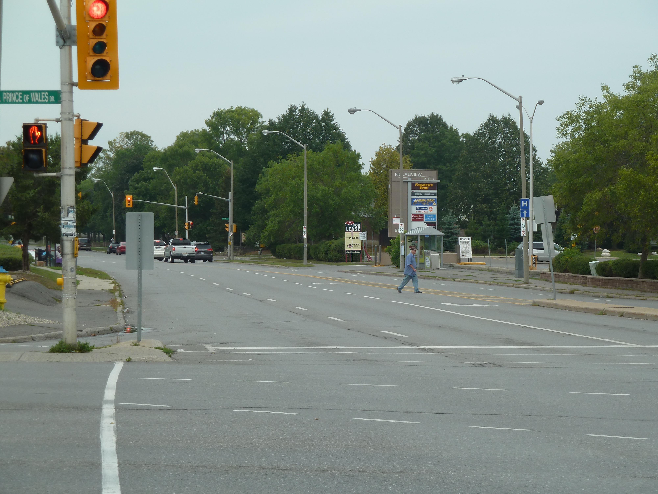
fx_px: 2110
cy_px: 247
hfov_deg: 17.7
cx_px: 329
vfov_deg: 13.3
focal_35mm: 111
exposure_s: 1/200
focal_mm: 18.2
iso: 80
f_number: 4.4
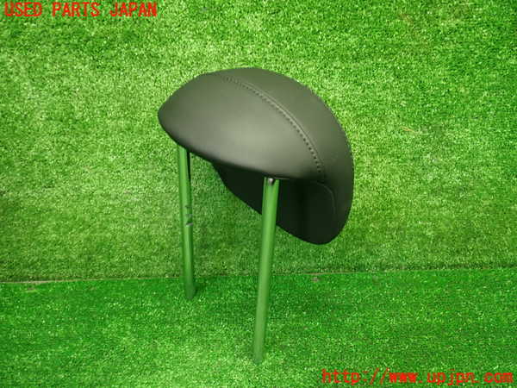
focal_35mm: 30
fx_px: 448
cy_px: 194
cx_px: 258
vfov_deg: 46.8
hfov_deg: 60.0
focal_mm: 5.4
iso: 250
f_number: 2.3
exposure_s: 1/30
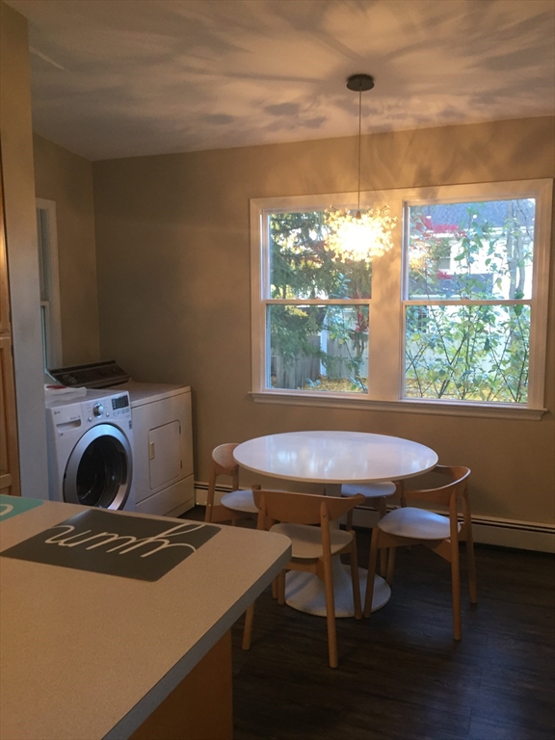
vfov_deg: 61.7
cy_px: 370
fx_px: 620
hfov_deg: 48.2
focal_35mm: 29
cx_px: 278
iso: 100
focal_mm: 4.15
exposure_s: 1/30
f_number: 2.2
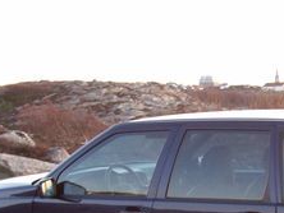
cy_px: 227
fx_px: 805
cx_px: 248
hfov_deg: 19.7
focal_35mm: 98
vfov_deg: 14.8
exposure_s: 1/32
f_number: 2.7
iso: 99
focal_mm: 5.6
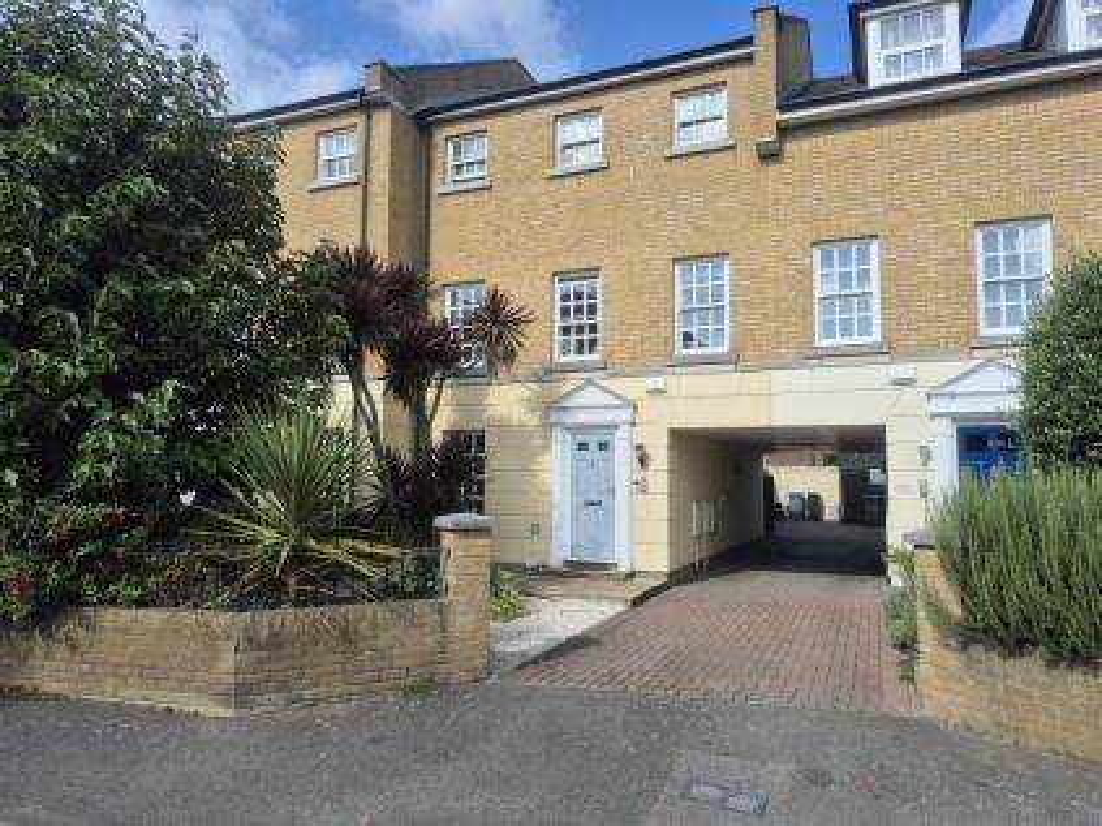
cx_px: 551
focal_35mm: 23
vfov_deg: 58.9
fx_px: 732
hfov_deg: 73.9
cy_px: 413
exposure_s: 1/1400
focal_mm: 5.4
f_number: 1.8
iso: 25
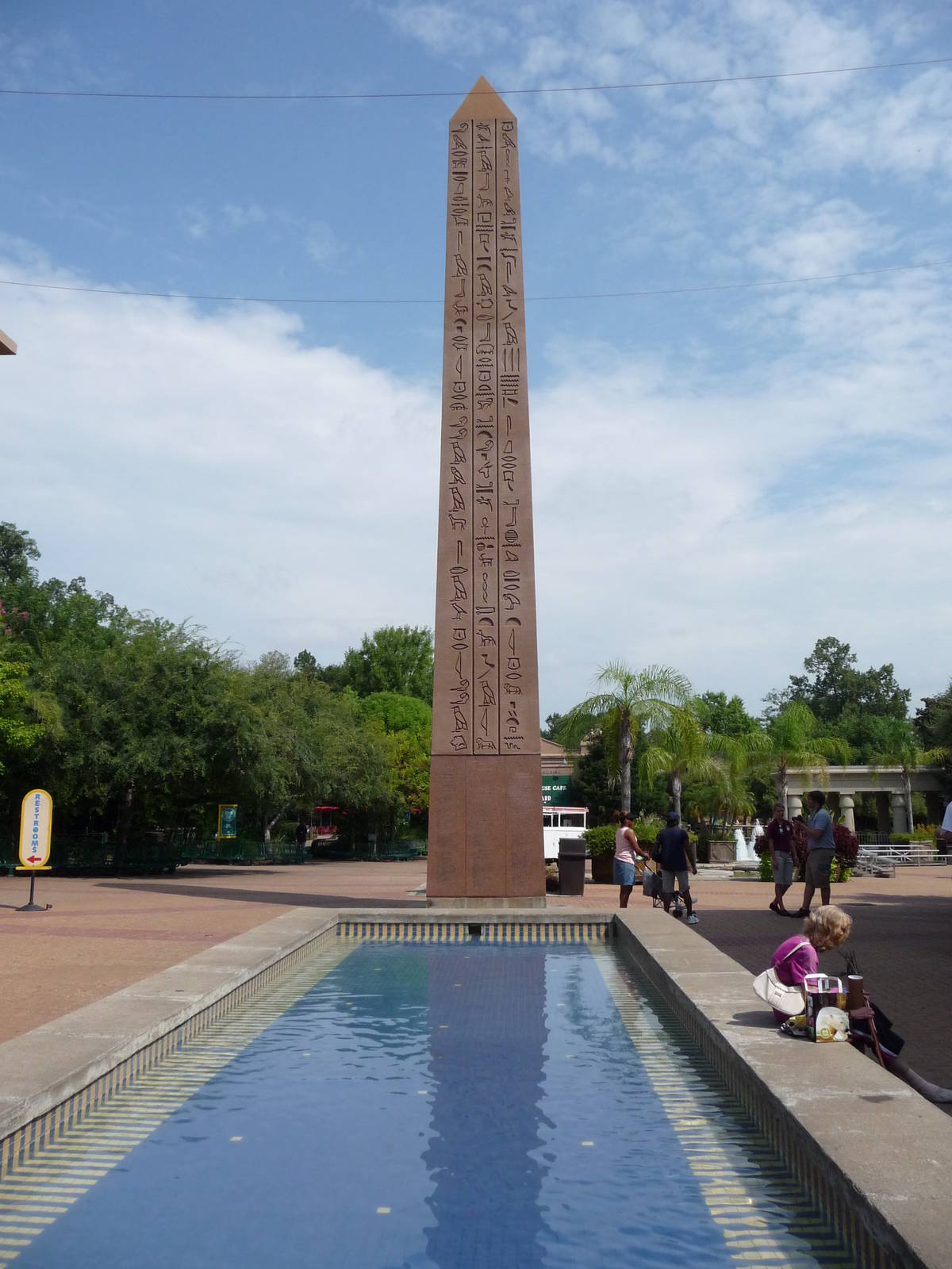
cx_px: 476
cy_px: 634
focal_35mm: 28
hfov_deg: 49.7
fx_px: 1027
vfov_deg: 63.4
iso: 200
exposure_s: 1/500
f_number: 8
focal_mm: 4.7
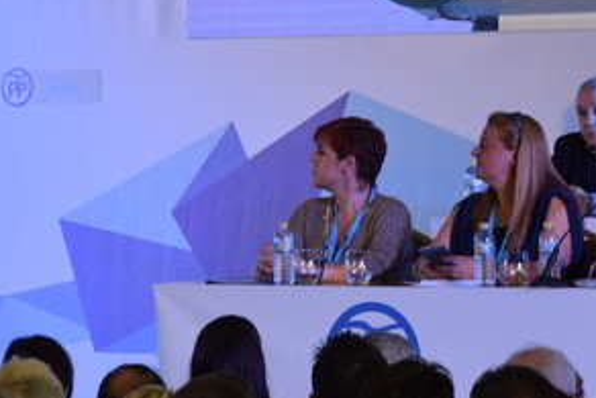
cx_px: 110
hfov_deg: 5.9
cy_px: 74
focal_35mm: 349
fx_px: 5787
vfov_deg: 3.9
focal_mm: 85
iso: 400
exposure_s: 1/80
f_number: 5.6
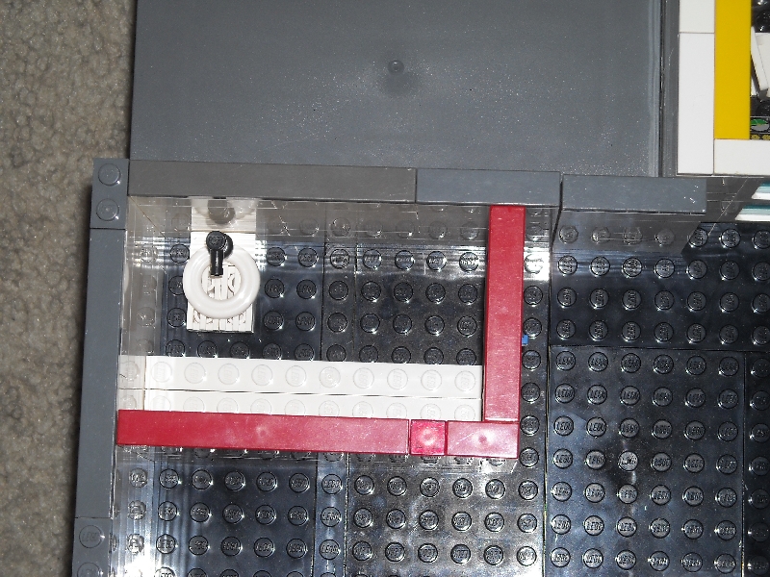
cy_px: 288
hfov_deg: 18.7
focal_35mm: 105
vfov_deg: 14.1
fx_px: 2336
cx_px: 385
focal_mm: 17.1
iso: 64
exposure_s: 1/125
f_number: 4.7
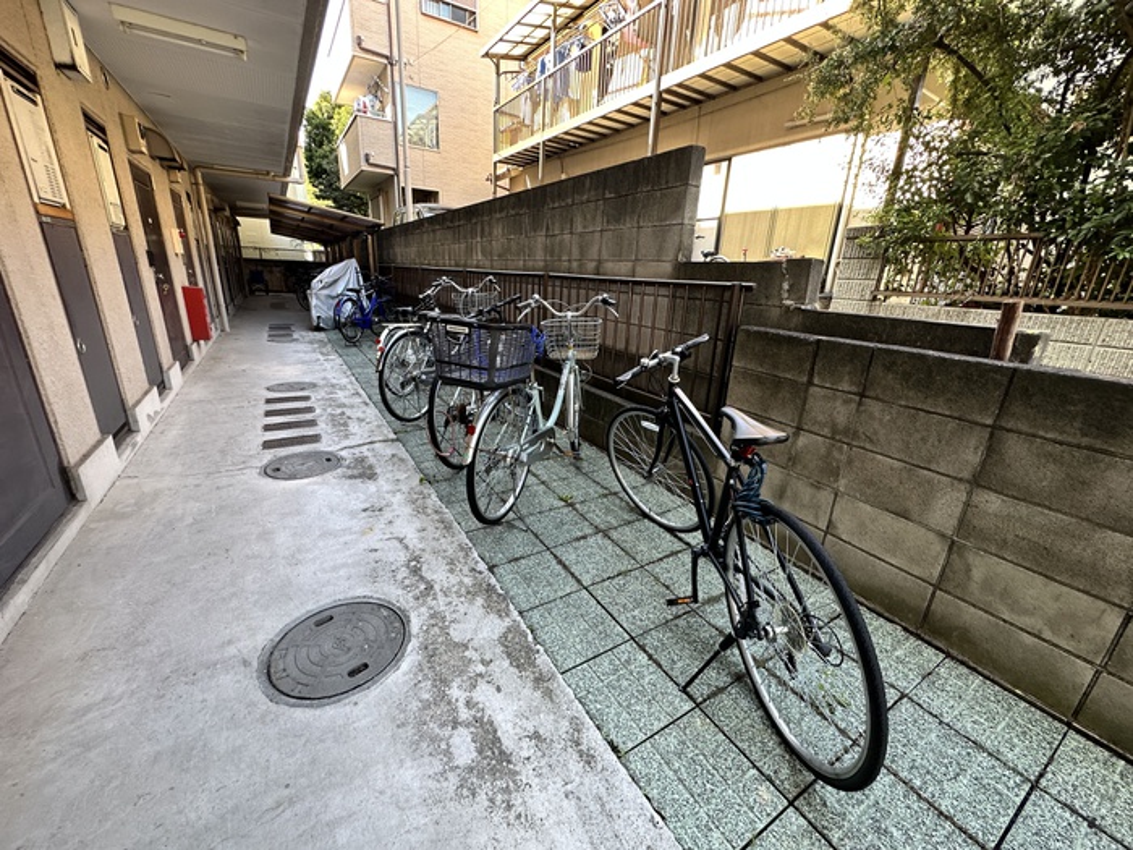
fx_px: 458
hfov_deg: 102.1
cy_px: 425
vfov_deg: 85.7
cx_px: 566
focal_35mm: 14
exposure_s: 1/99
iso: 100
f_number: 2.2
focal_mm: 2.22
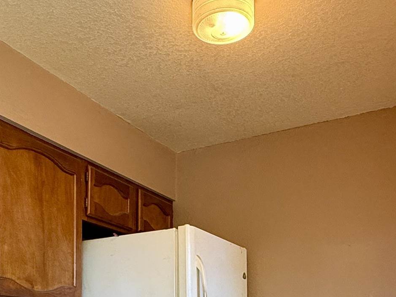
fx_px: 526
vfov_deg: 28.4
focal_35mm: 46
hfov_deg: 41.1
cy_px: 332
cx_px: 162
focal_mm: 2.22
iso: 200
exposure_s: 1/60
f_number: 2.2
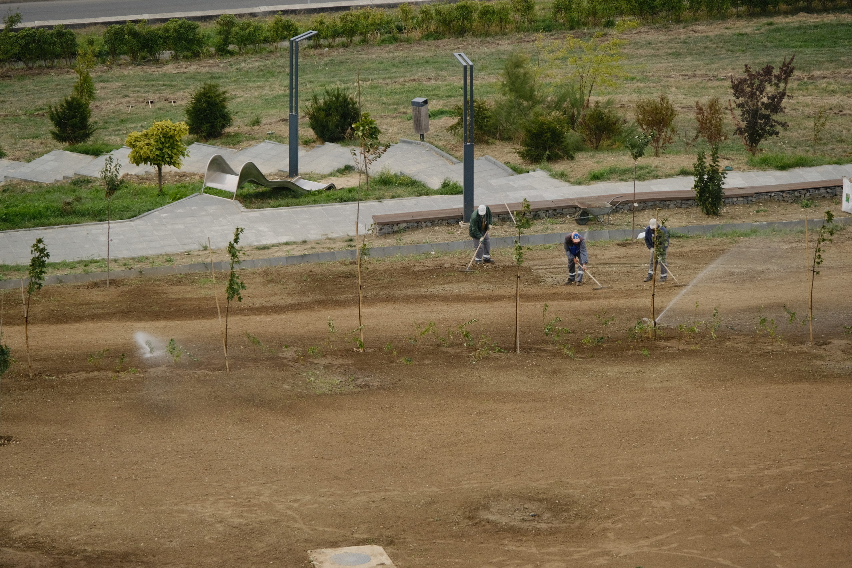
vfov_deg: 6.8
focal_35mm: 203
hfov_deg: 10.1
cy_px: 284
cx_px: 426
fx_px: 4804
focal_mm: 135
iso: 640
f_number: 5.6
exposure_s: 1/640
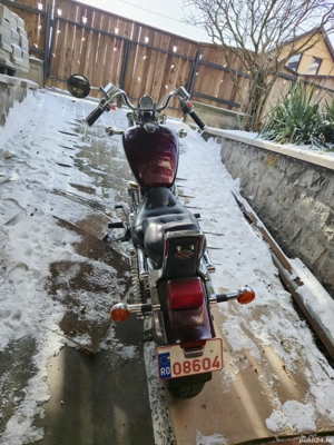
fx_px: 296
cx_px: 167
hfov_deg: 58.9
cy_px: 222
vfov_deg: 73.9
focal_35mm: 23
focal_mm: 5.4
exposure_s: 1/1429
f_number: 1.8
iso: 25
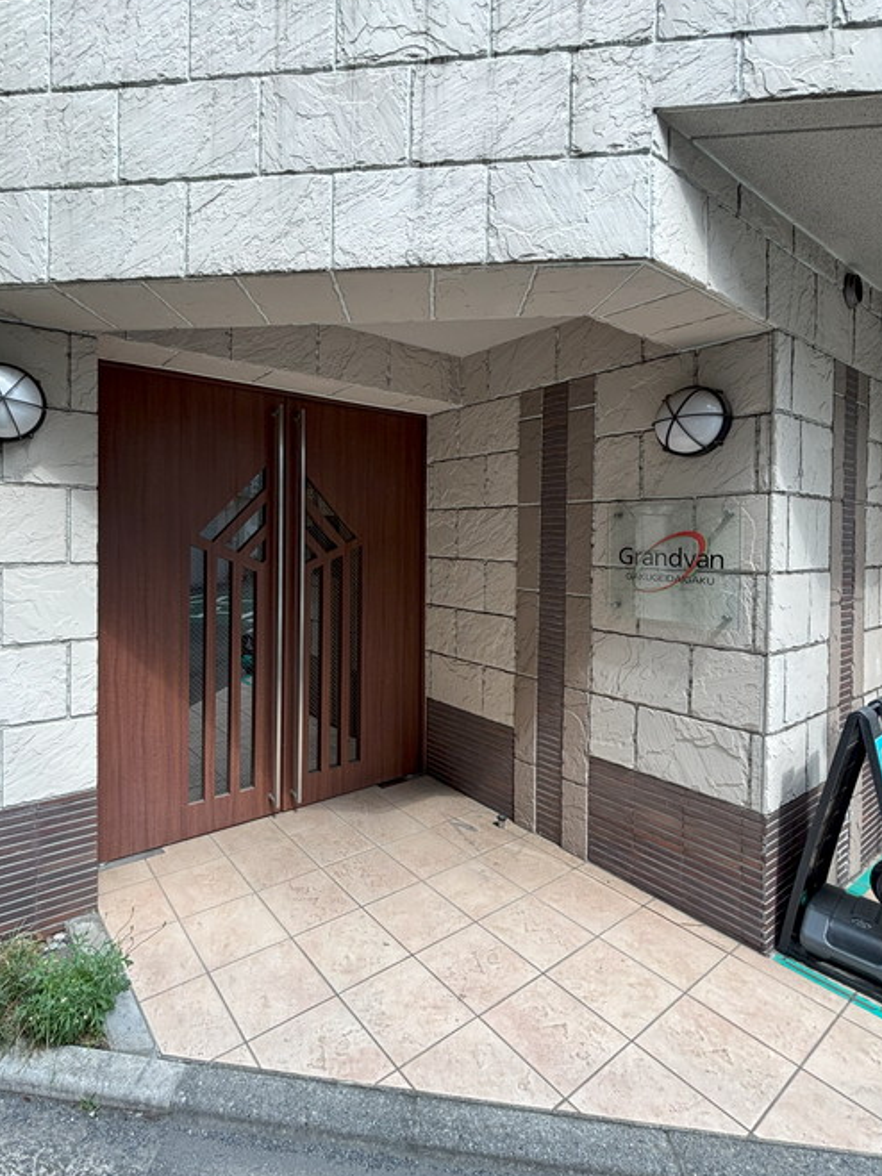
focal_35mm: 17
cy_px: 544
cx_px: 357
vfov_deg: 90.9
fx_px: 578
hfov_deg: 74.0
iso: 40
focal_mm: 1.54
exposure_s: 1/99
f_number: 2.4
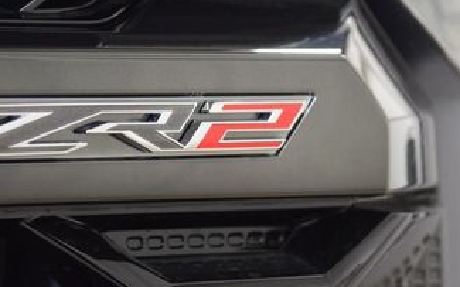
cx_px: 133
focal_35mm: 211
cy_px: 125
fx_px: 2645
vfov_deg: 6.2
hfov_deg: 9.9
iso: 1600
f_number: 5
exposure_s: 1/30
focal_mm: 70
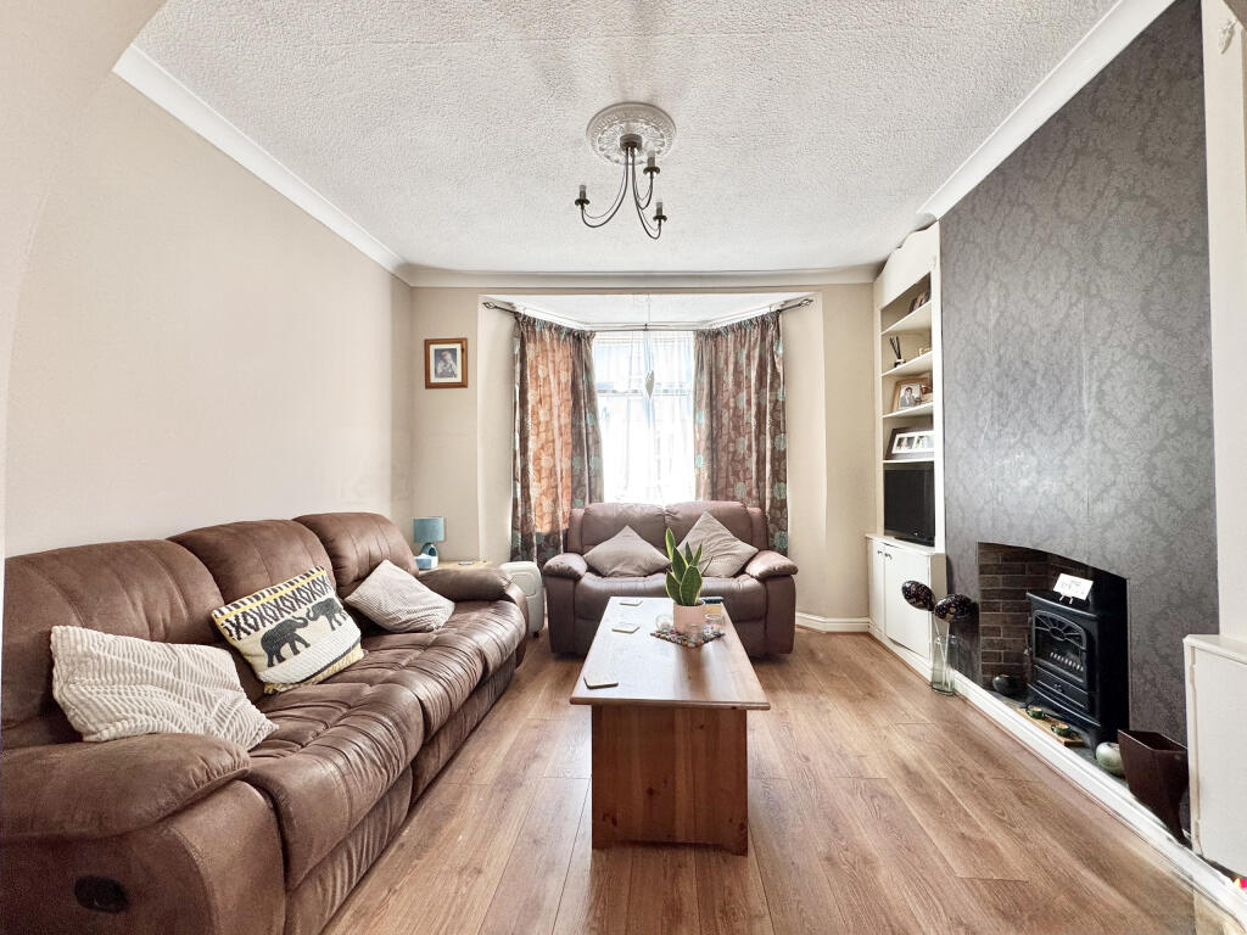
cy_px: 468
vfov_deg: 85.7
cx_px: 624
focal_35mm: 14
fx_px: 504
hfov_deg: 102.1
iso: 160
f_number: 2.2
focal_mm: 2.22
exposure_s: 1/99
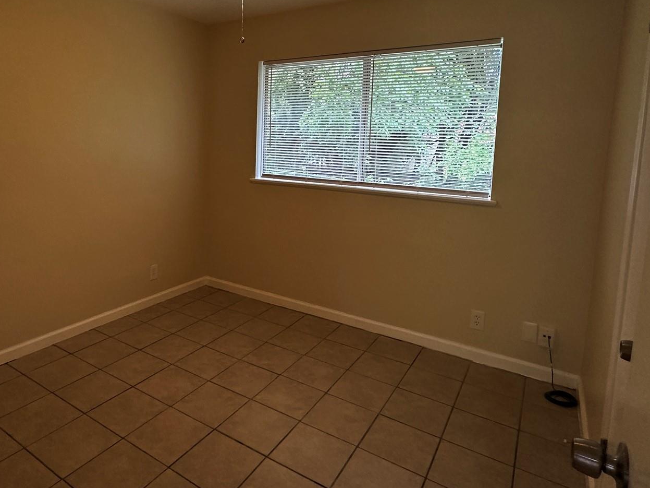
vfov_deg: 58.2
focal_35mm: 23
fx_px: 432
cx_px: 254
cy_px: 187
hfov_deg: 73.0
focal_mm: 2.22
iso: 250
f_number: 2.2
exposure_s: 1/120
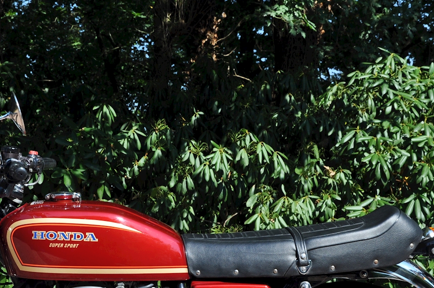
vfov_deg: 14.1
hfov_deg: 21.2
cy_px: 246
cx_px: 152
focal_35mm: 96
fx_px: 1156
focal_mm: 32
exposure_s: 1/320
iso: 200
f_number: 9
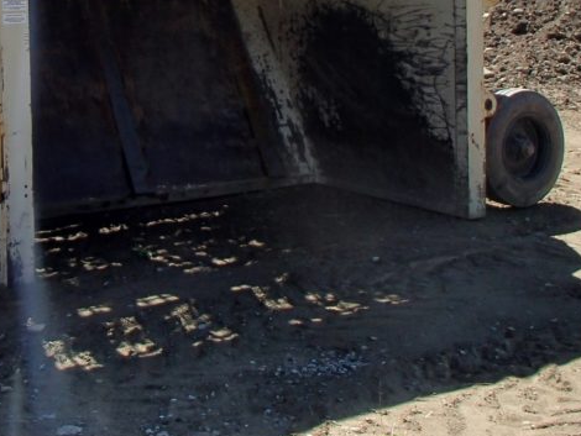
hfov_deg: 30.9
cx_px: 120
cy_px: -10
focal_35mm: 61
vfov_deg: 23.0
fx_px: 1024
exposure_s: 1/640
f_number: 3.9
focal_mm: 5
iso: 100
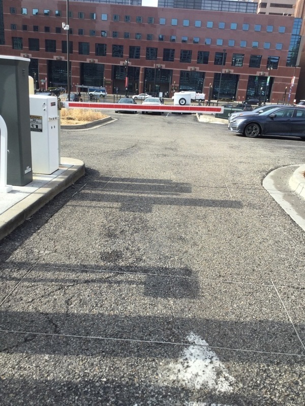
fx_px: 364
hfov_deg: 45.4
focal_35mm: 31
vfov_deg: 58.4
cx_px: 152
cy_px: 203
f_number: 2.4
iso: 25
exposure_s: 1/491
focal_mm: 3.3
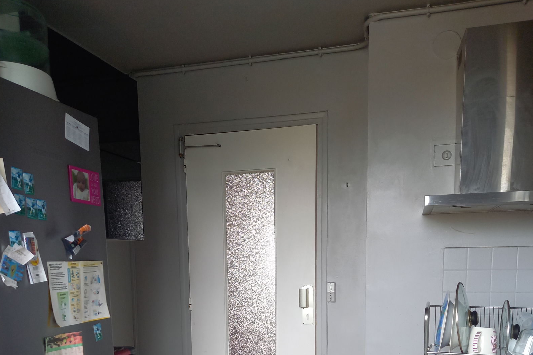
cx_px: 266
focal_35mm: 35
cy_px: 322
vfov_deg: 35.5
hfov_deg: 54.4
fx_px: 518
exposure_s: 1/50
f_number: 1.8
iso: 125
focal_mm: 4.65
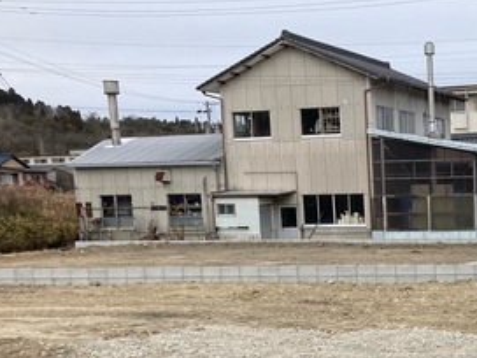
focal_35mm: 66
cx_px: 465
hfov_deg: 27.8
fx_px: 909
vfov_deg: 21.2
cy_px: 386
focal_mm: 3.99
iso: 20
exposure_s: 1/1845
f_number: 1.8
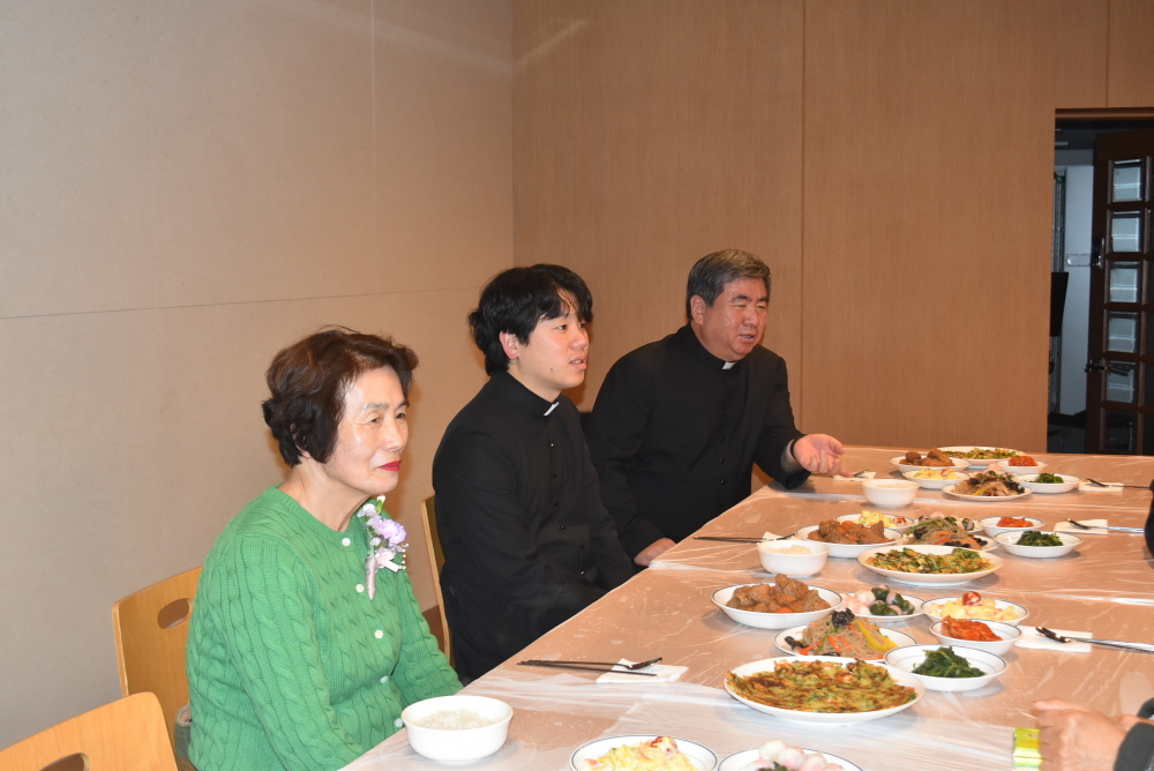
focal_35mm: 45
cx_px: 577
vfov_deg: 29.9
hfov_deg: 43.6
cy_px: 386
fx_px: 1443
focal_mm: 30
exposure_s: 1/100
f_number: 5
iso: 800
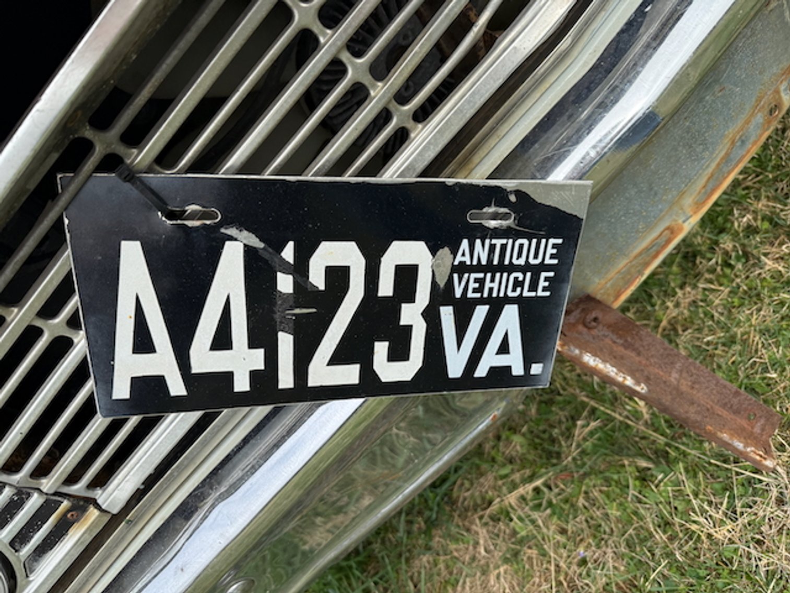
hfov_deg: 71.6
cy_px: 296
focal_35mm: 24
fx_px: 548
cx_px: 395
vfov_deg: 56.8
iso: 100
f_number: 1.78
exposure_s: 1/3145
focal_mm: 6.76
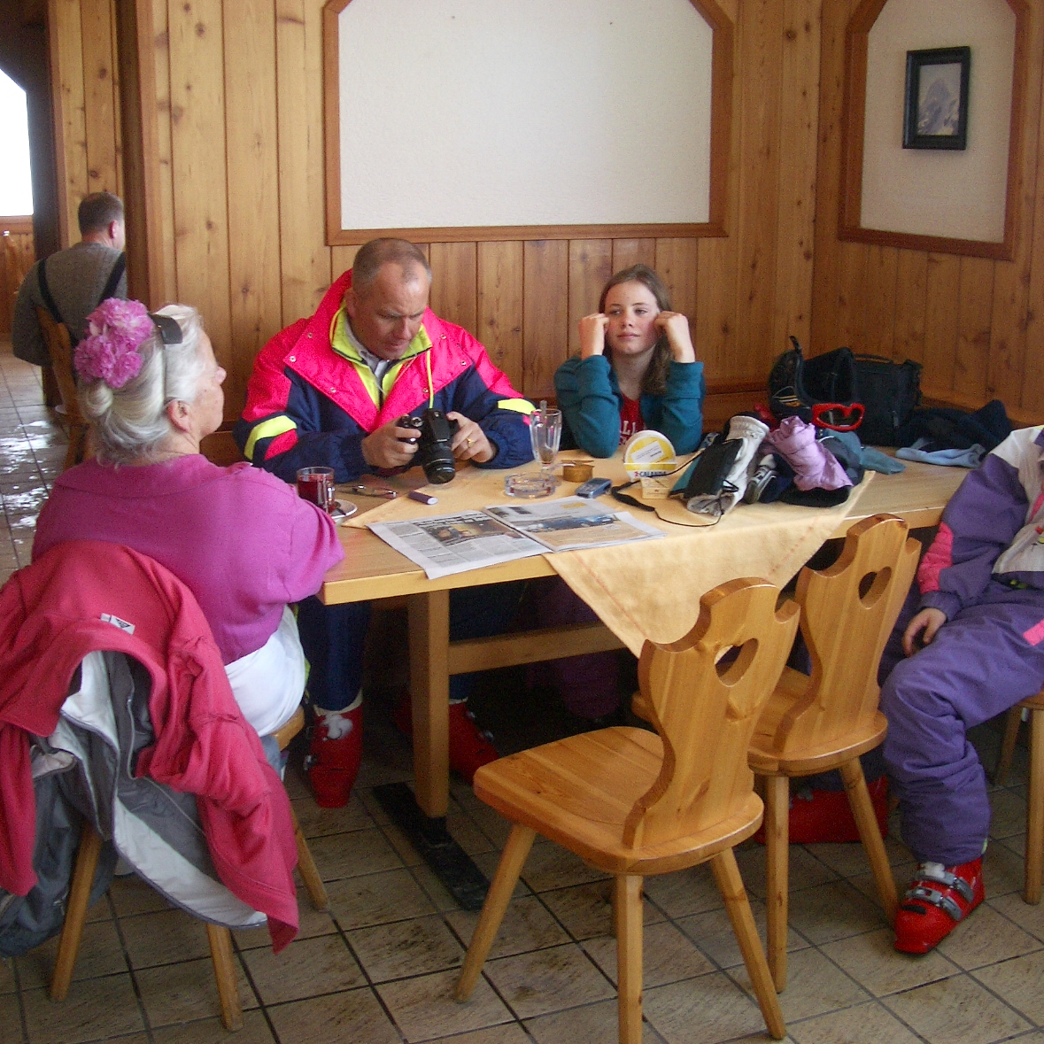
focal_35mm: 42
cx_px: 560
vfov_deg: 40.0
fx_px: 1433
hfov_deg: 40.0
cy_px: 515
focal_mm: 5.8
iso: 100
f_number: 2.6
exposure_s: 1/80
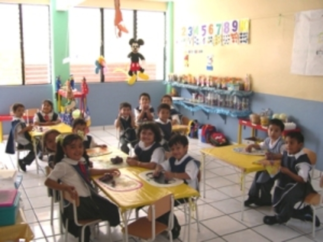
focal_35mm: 38
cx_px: 162
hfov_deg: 49.0
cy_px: 121
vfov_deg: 37.7
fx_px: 355
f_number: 2.8
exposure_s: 1/48.5
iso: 100
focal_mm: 8
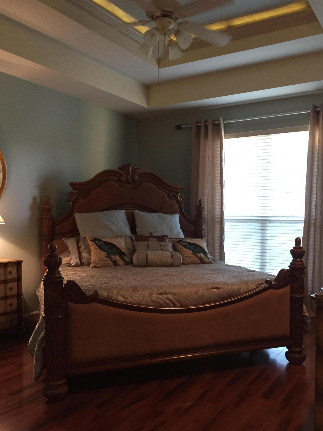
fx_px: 398
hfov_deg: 44.1
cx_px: 173
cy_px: 237
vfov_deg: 56.7
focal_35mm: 32
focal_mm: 4.15
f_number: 2.2
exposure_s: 1/30
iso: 250
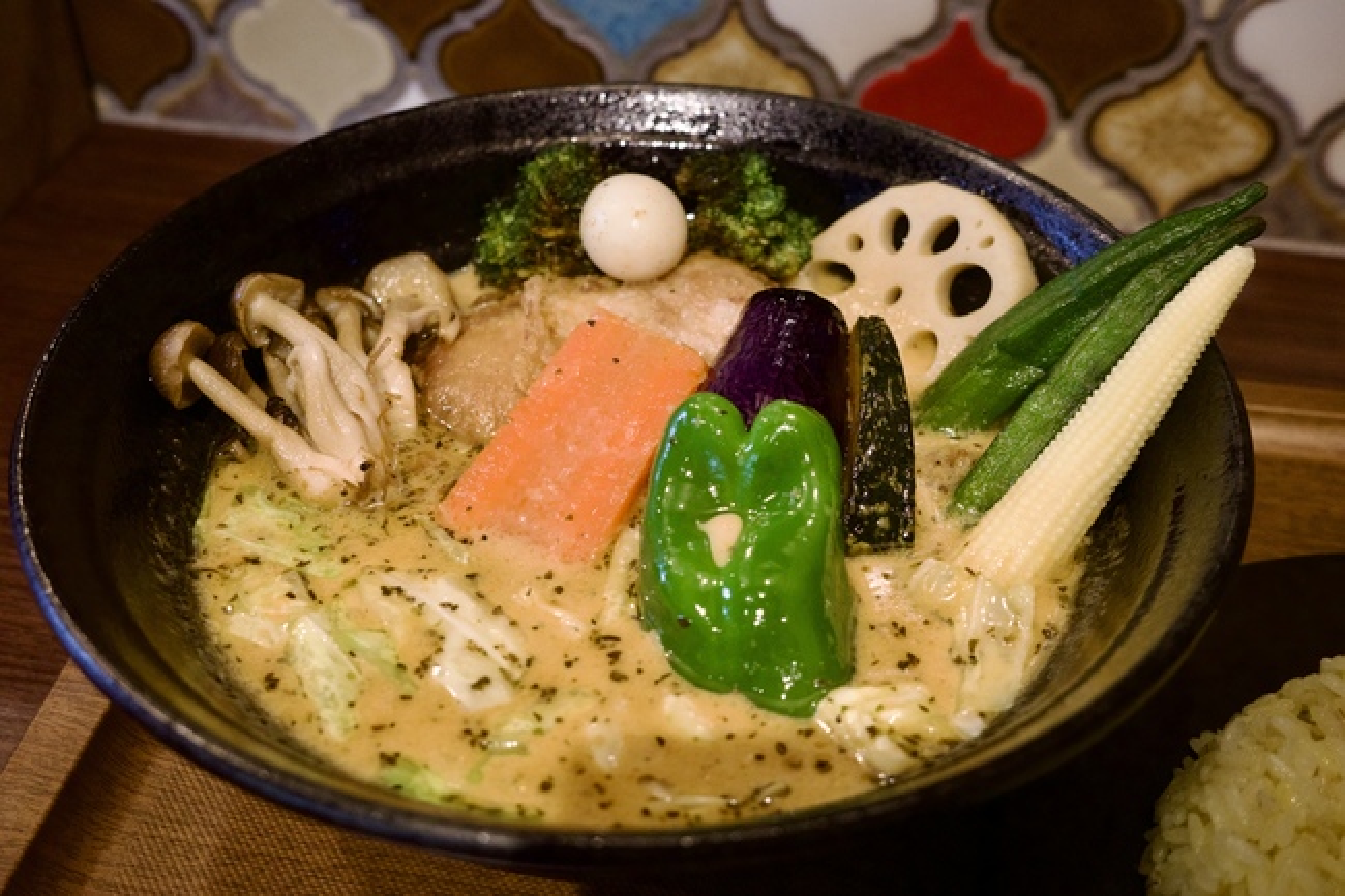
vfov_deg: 33.4
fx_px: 1494
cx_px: 672
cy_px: 448
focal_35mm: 40
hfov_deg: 48.5
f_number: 3.5
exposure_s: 1/40
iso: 1600
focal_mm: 26
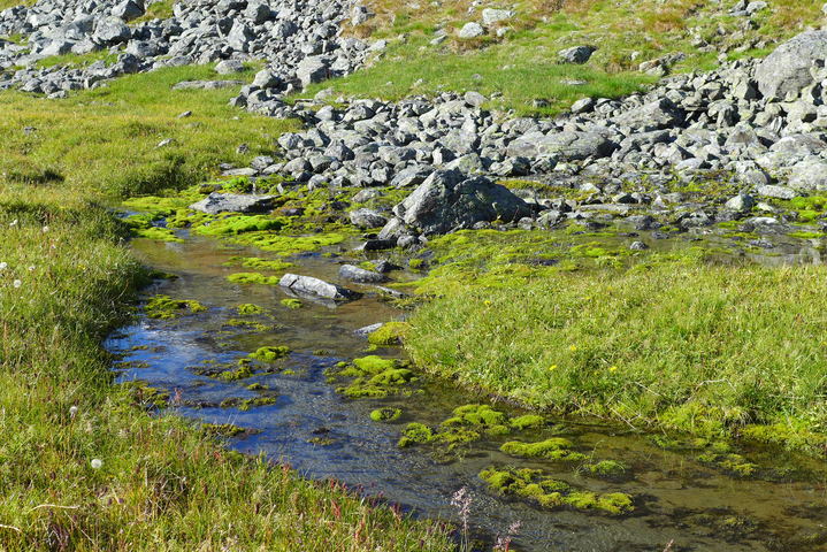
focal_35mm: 50
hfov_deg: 39.6
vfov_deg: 27.0
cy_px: 276
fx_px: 1149
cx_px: 414
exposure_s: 1/640
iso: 80
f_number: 2.8
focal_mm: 9.8
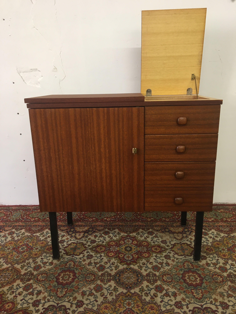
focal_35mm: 29
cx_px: 118
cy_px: 157
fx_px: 264
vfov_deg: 61.7
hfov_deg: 48.2
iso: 125
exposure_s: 1/33
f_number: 2.2
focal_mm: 4.15
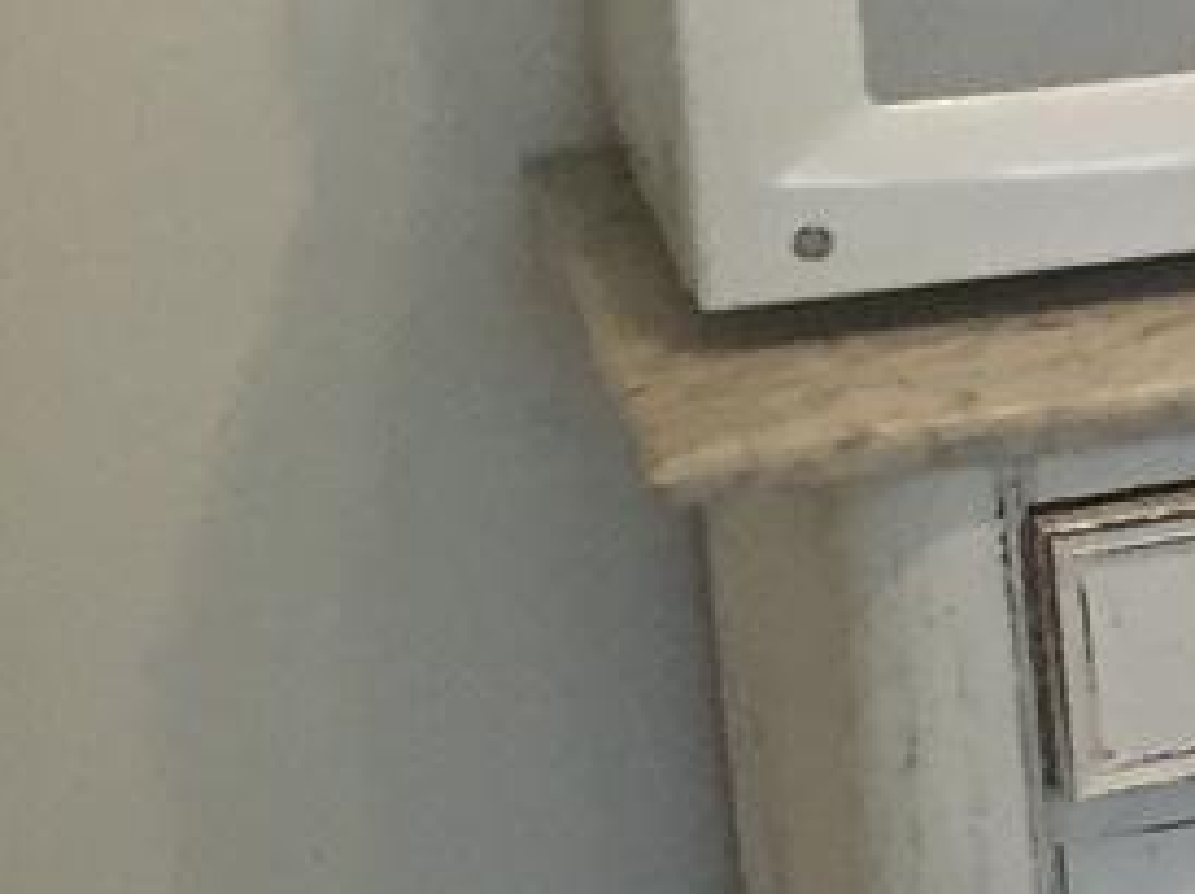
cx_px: 3550
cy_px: -157
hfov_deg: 9.2
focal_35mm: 173
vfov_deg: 8.5
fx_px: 5967
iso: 100
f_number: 2.2
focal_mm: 4.15
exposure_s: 1/30
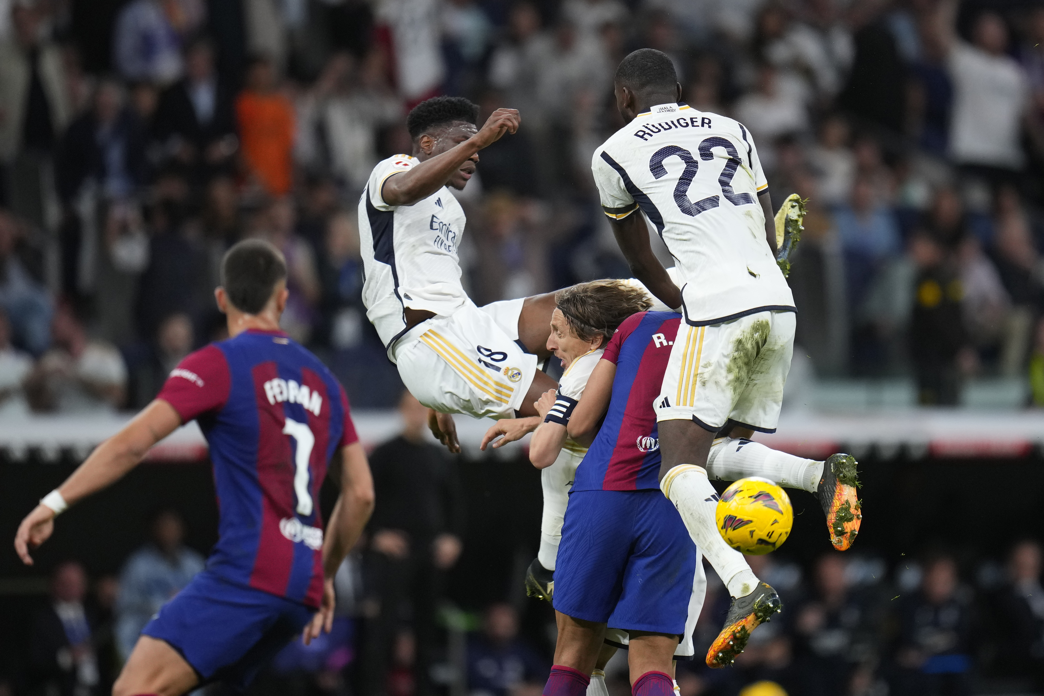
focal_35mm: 400
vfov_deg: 3.4
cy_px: 348
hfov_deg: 5.2
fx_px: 11599
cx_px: 522
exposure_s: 1/2000
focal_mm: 400
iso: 2000
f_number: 2.8
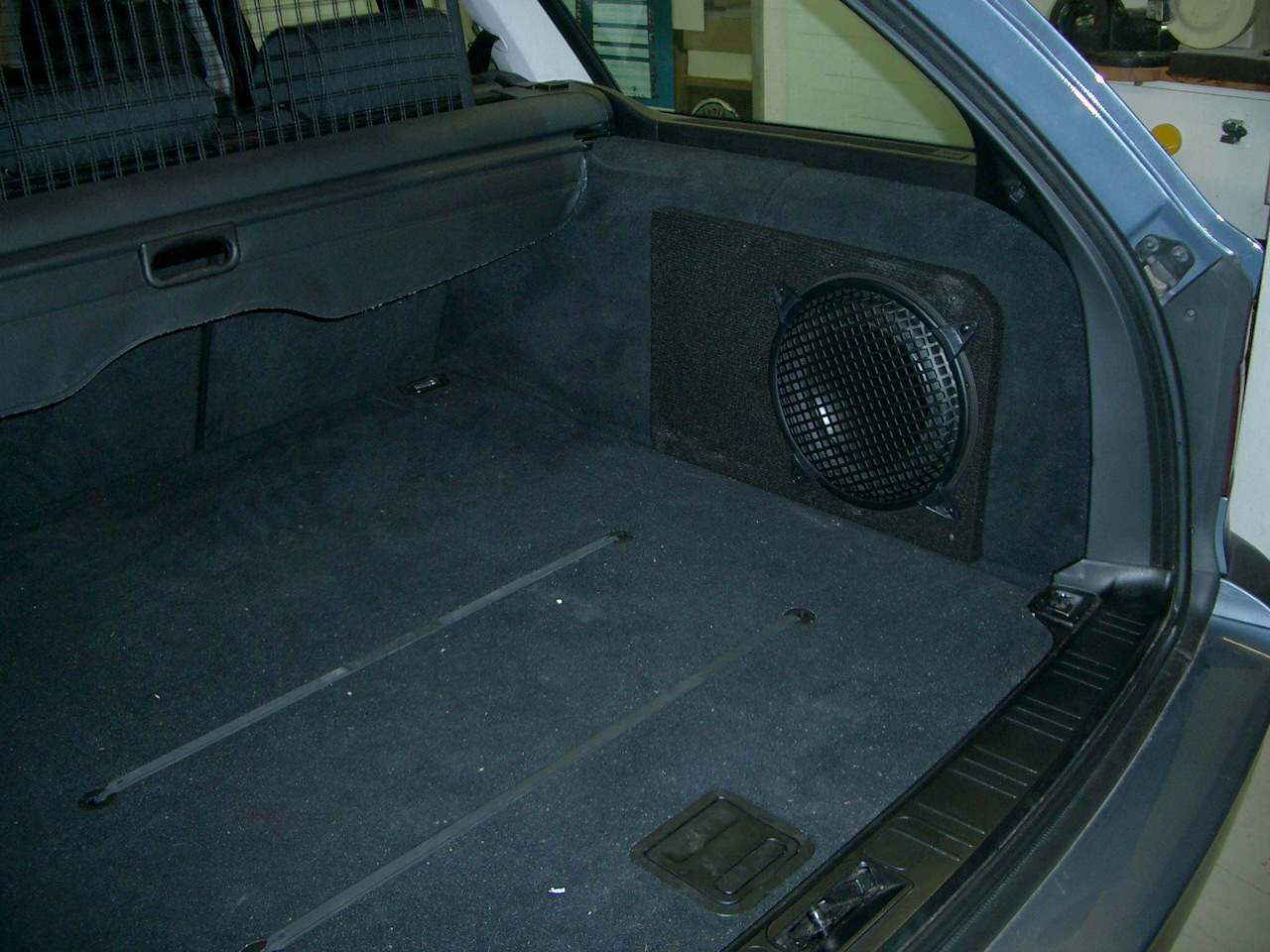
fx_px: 1284
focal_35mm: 35
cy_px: 476
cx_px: 635
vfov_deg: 40.7
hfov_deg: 52.6
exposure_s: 1/40
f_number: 2.6
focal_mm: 5.8
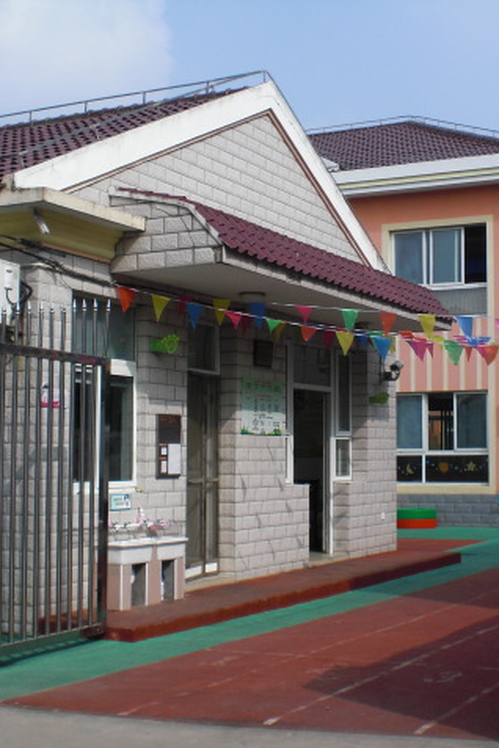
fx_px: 1102
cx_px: 384
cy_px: 375
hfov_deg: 25.2
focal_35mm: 53
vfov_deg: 37.5
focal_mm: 6.3
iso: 64
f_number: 5.6
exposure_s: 1/400
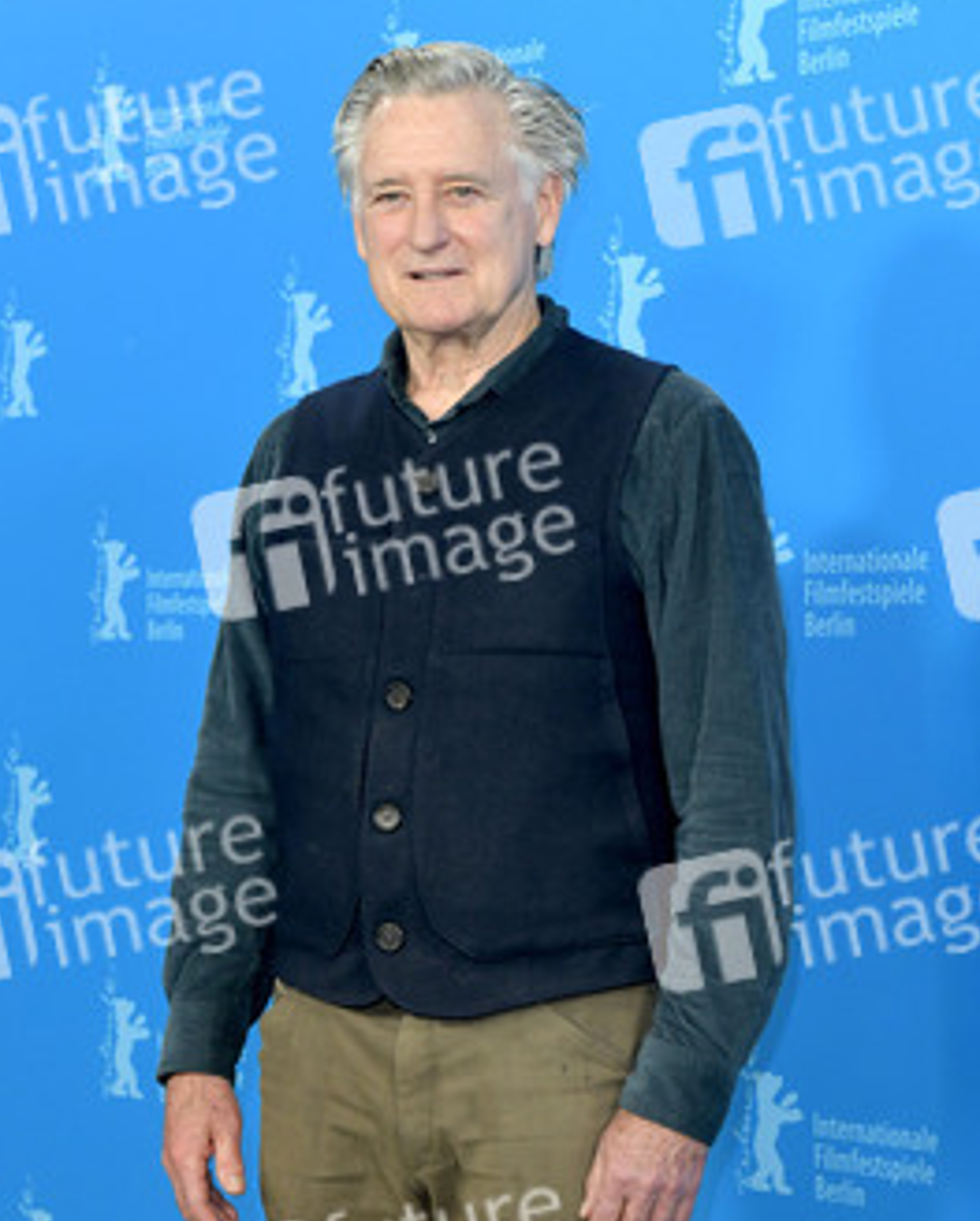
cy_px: 718
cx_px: 492
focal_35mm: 80
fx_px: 2896
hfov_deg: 19.2
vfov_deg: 23.8
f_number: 6.3
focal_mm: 70
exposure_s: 1/160
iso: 1250
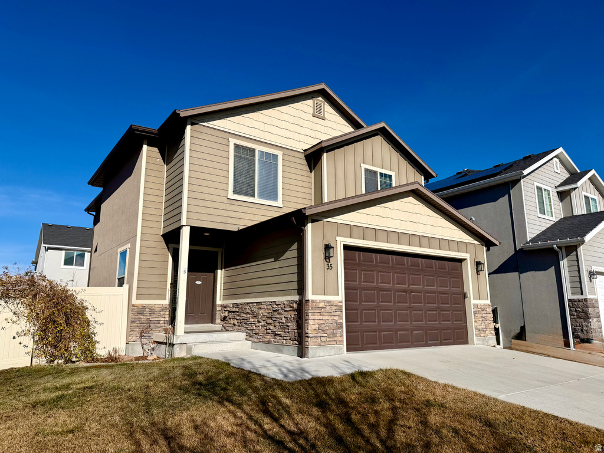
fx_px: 419
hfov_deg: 71.6
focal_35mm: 24
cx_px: 302
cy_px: 226
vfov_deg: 56.8
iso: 80
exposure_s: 1/8130
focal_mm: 6.76
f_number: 1.78
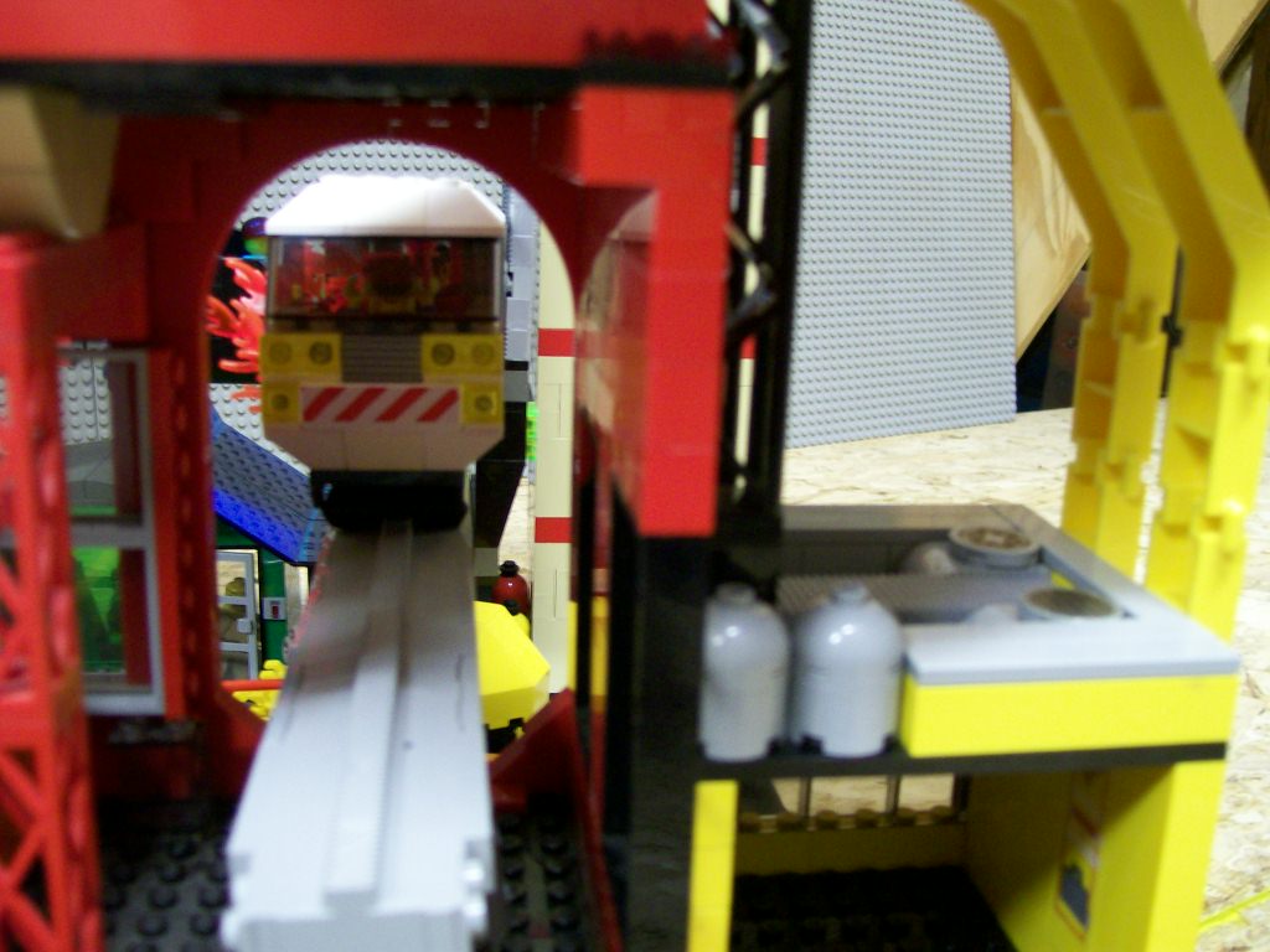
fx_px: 1321
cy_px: 476
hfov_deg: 51.4
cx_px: 635
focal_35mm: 36
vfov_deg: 39.7
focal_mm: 6
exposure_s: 1/8
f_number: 2.7
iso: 160
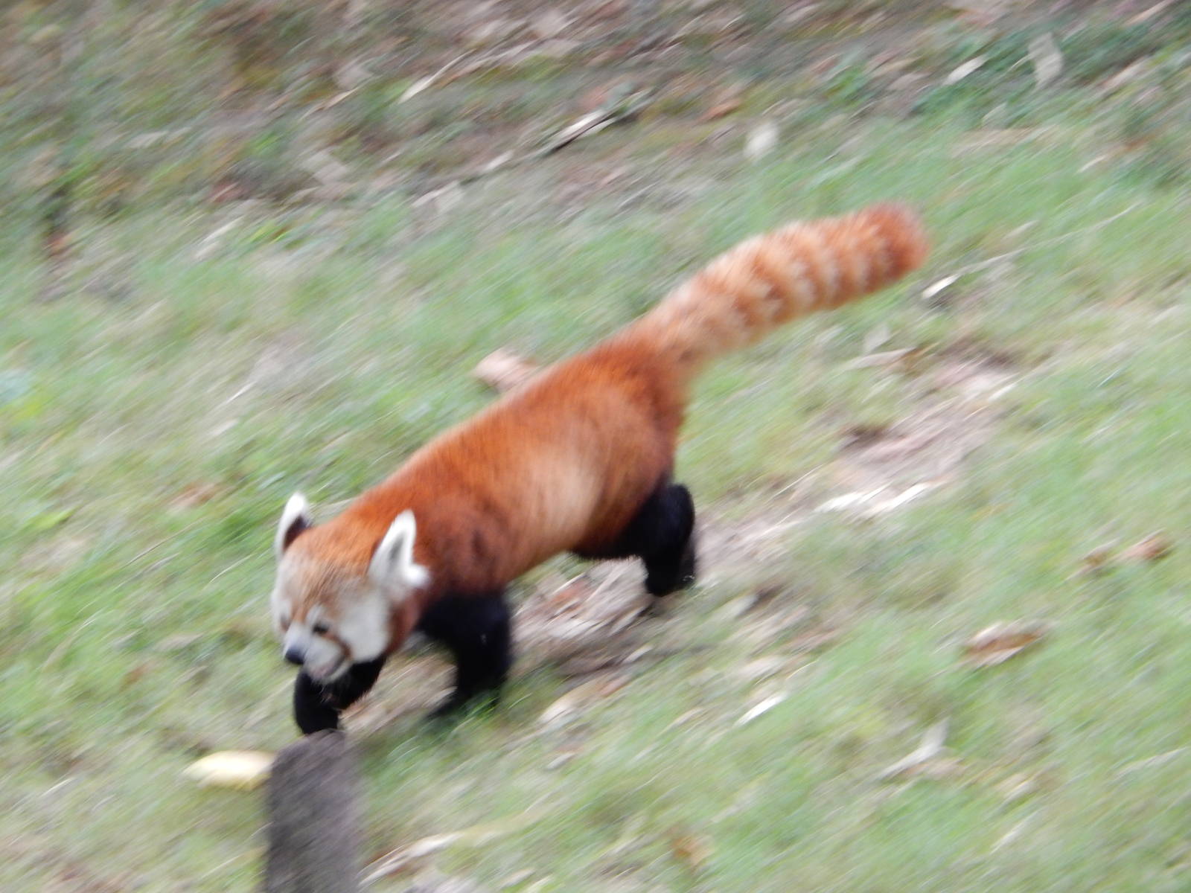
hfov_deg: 8.3
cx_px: 596
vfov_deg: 6.2
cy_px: 446
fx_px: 8223
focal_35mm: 239
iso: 400
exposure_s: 1/80
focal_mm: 42.8
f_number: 5.8
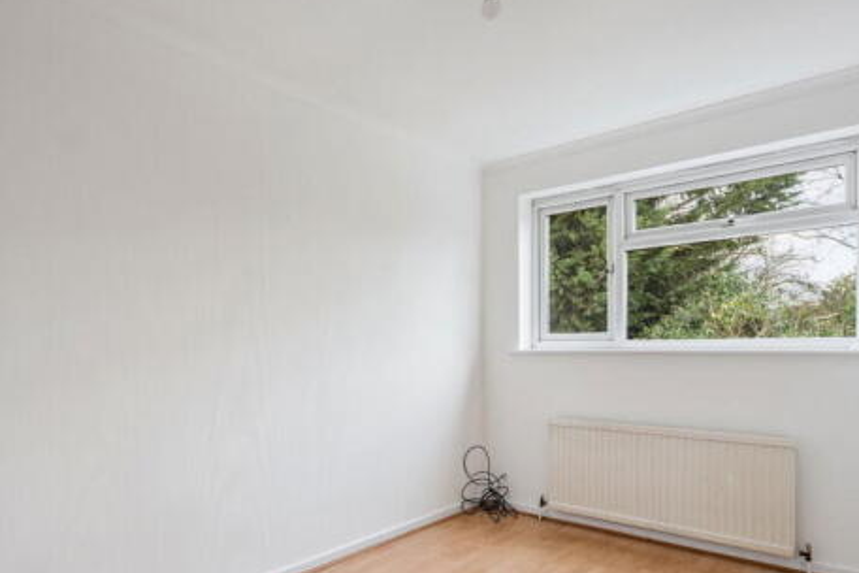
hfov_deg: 75.8
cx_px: 376
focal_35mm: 23
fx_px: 549
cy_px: 355
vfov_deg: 54.5
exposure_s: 1/30
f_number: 4
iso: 320
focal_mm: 16
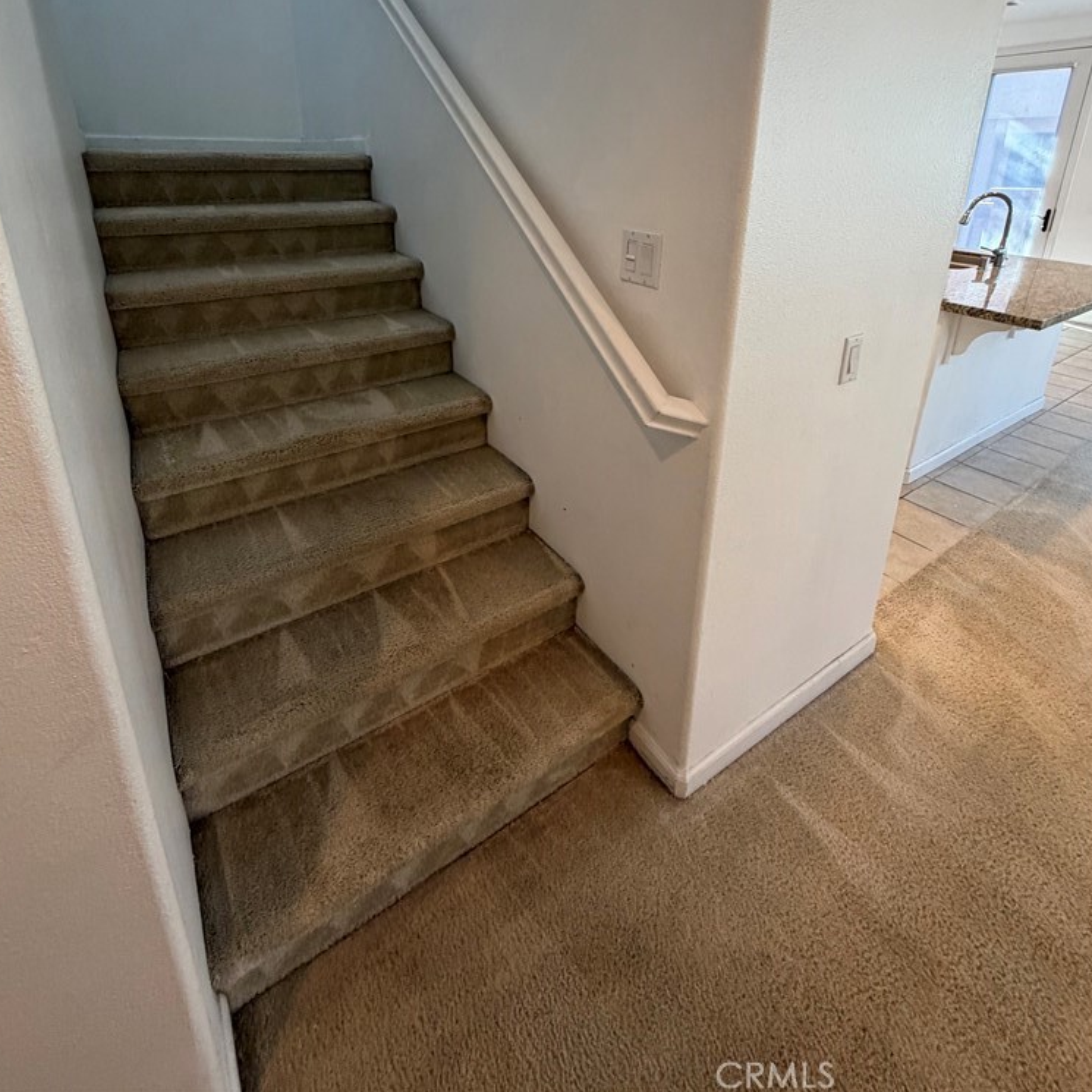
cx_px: 541
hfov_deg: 84.0
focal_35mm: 17
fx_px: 607
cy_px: 346
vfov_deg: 80.6
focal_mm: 2.22
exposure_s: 1/60
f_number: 2.2
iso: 250
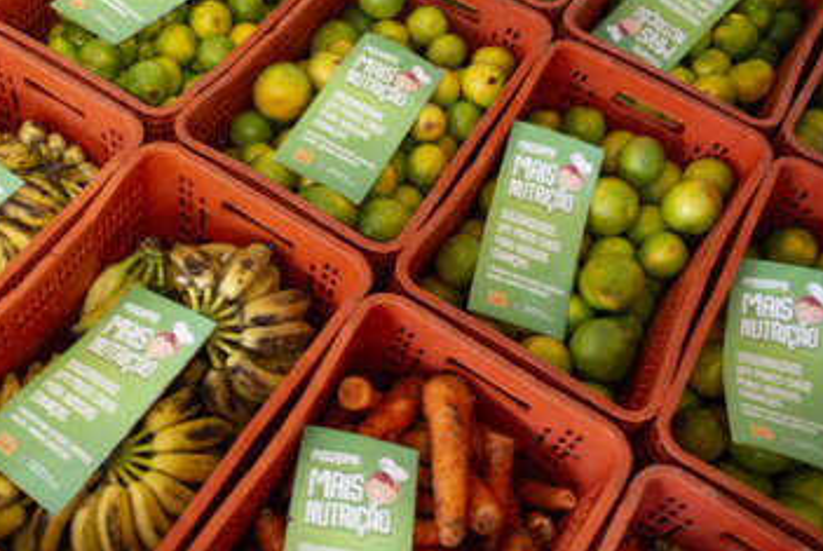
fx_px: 938
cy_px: 236
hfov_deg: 46.2
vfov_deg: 32.7
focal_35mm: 41
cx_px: 242
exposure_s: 1/50
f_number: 4
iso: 1250
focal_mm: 24
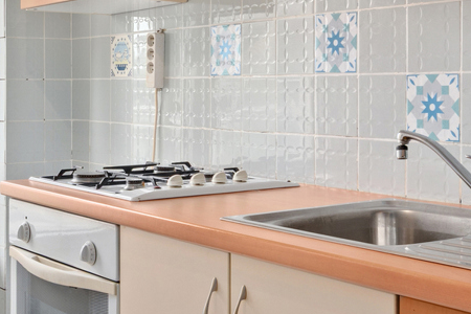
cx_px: 243
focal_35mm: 64
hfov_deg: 31.4
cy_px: 99
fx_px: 837
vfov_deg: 21.1
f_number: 11
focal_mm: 16
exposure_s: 2.5
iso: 250
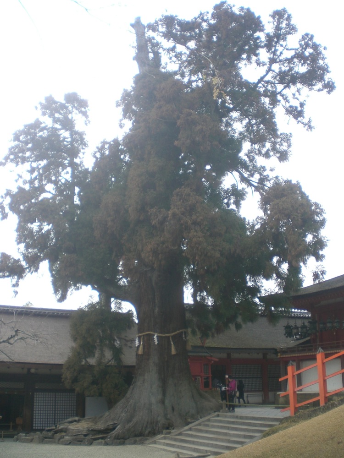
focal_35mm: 38
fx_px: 504
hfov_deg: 37.7
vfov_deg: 49.0
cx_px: 172
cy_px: 229
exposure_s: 1/160
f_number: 3.1
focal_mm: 6.3
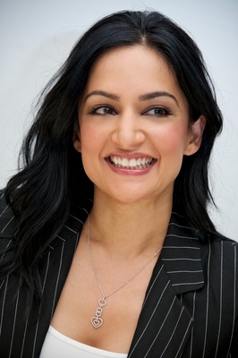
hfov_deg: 6.9
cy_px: 179
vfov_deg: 10.3
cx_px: 119
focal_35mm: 200
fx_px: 1987
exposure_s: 1/60
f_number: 5.6
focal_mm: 200
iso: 500
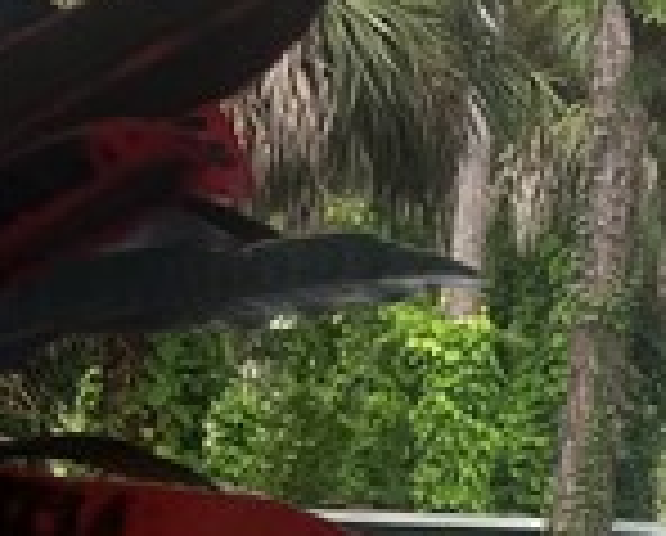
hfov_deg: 8.4
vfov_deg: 8.8
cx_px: 2286
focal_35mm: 175
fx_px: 3456
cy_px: 622
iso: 40
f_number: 1.6
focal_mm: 5.1
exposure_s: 1/233
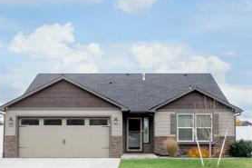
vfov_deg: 24.3
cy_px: 125
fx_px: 385
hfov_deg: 36.3
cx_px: 124
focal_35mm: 55
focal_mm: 34
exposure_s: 1/320
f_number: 8
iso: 50
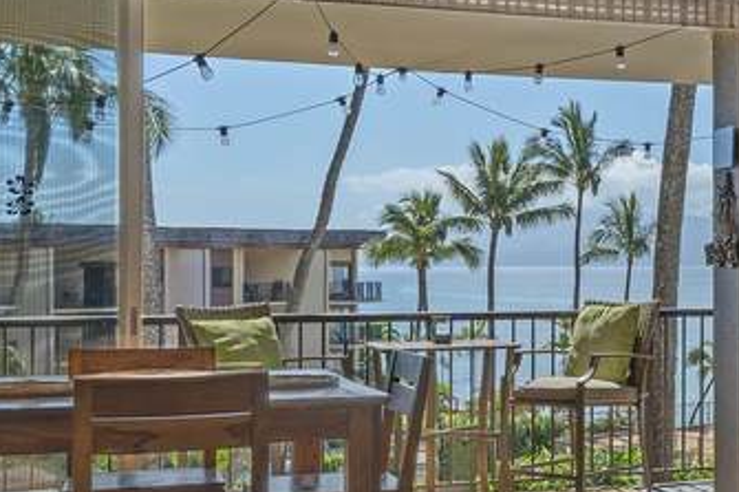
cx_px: 840
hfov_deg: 27.9
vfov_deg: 20.9
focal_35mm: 65
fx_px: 1334
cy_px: 292
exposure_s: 1/3
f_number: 8
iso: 100
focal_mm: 17
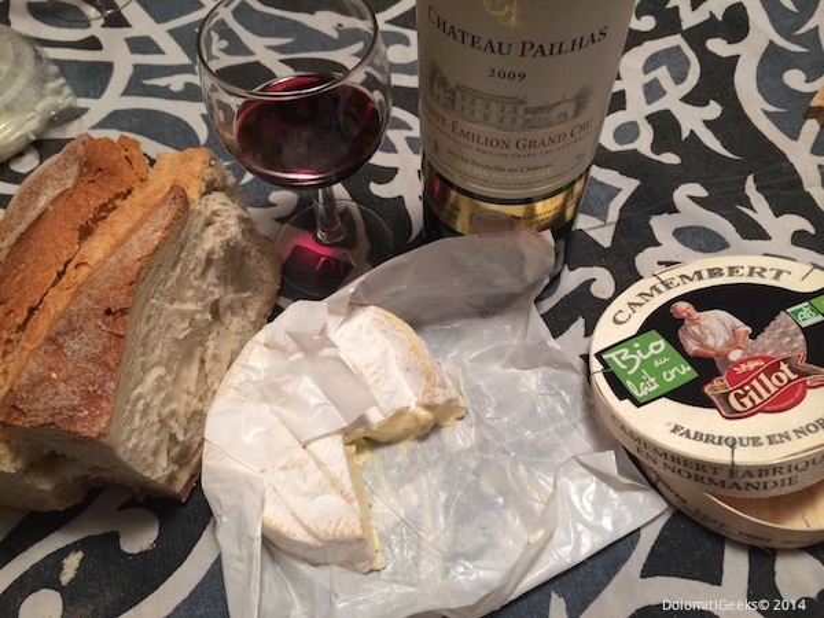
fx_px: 714
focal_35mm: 30
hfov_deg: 60.0
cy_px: 309
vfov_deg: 46.8
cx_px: 412
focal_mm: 4.12
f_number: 2.2
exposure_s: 1/30
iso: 100
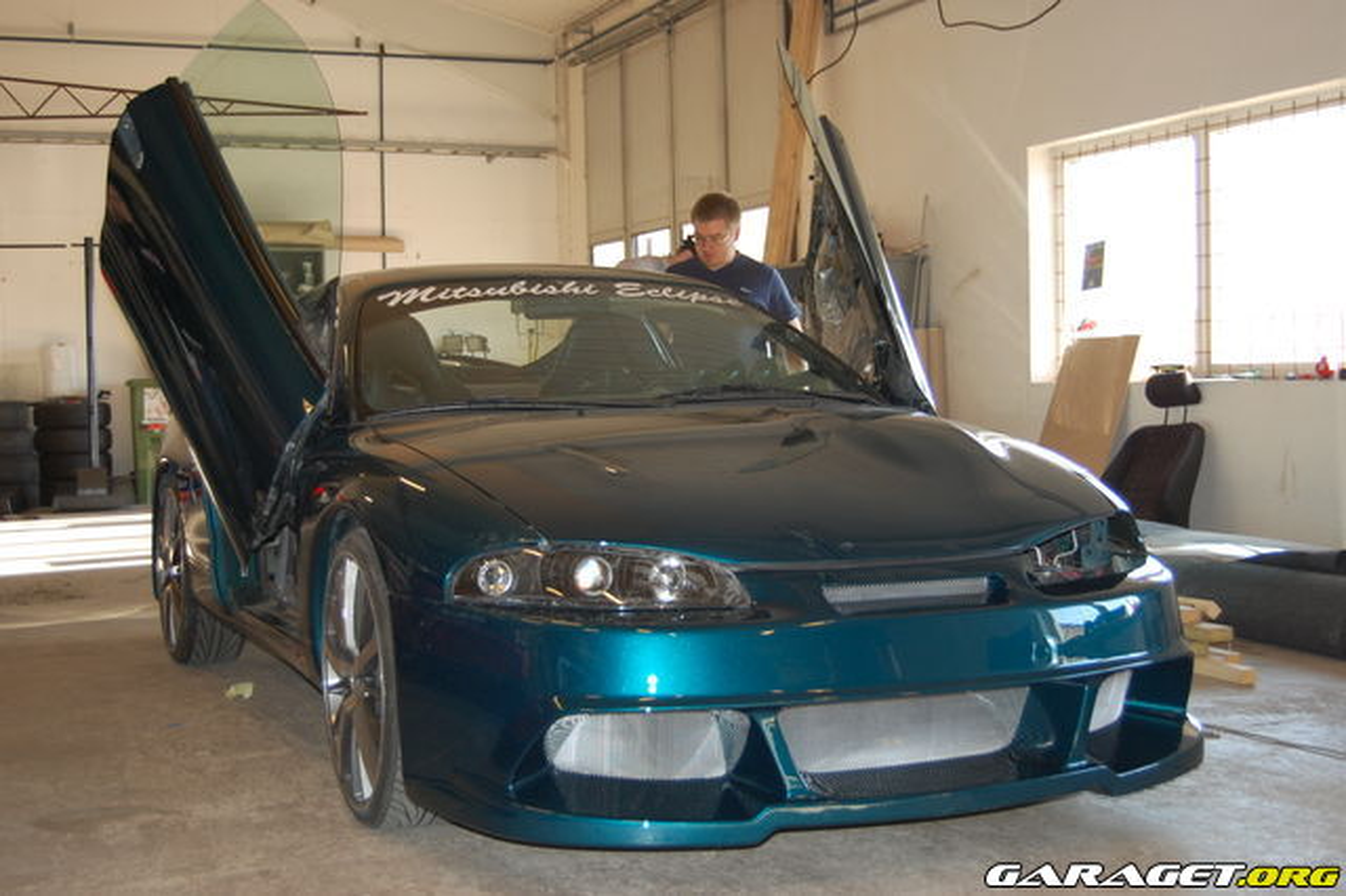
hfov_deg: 41.1
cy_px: 448
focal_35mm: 48
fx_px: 1794
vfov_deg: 28.0
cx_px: 673
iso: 400
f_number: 4.5
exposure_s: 1/60
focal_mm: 32
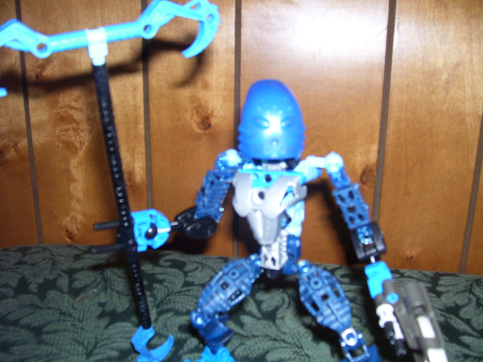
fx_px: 474
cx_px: 242
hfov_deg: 54.0
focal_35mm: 34
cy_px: 181
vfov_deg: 41.8
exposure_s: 1/60
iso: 125
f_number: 2.7
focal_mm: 5.6
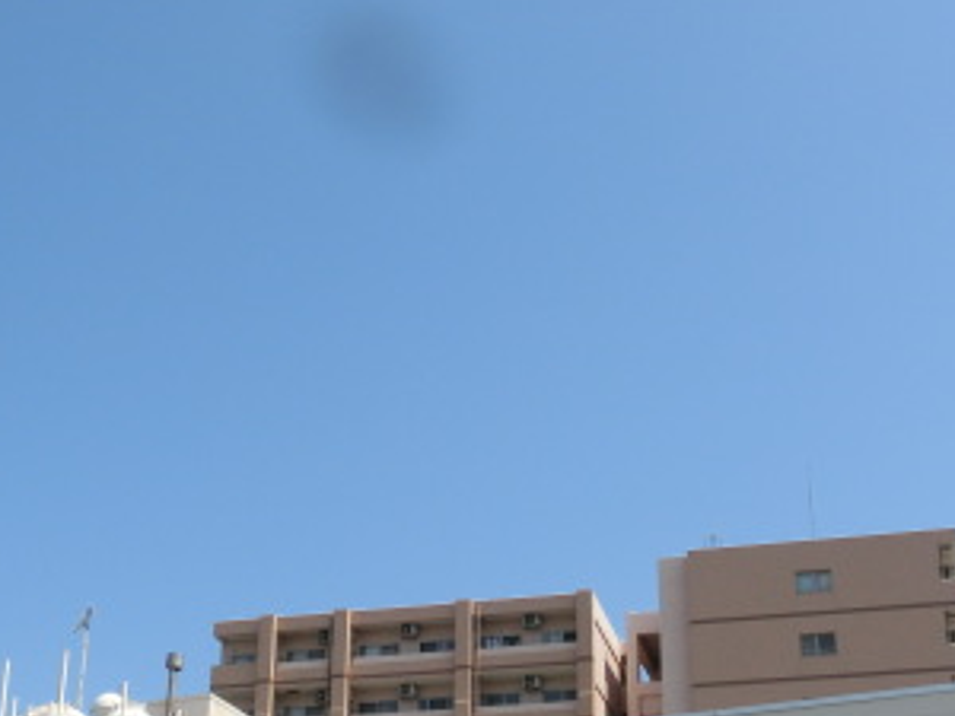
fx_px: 1766
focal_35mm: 64
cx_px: 446
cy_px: 496
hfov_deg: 30.3
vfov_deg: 22.8
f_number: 3.5
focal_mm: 5.36
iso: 80
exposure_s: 1/1000
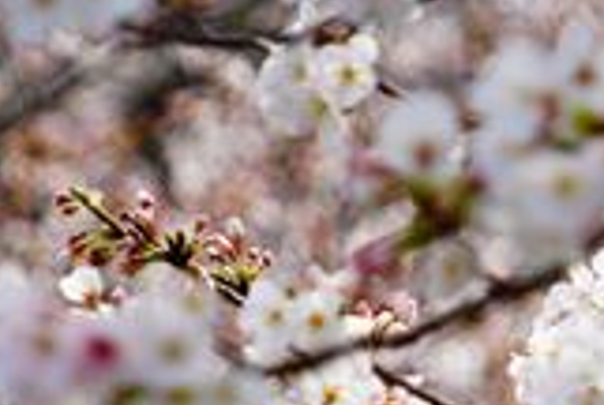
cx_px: 983
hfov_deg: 2.2
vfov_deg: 1.5
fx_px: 15582
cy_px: 966
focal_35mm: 927
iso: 125
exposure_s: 1/350
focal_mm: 187
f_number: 8
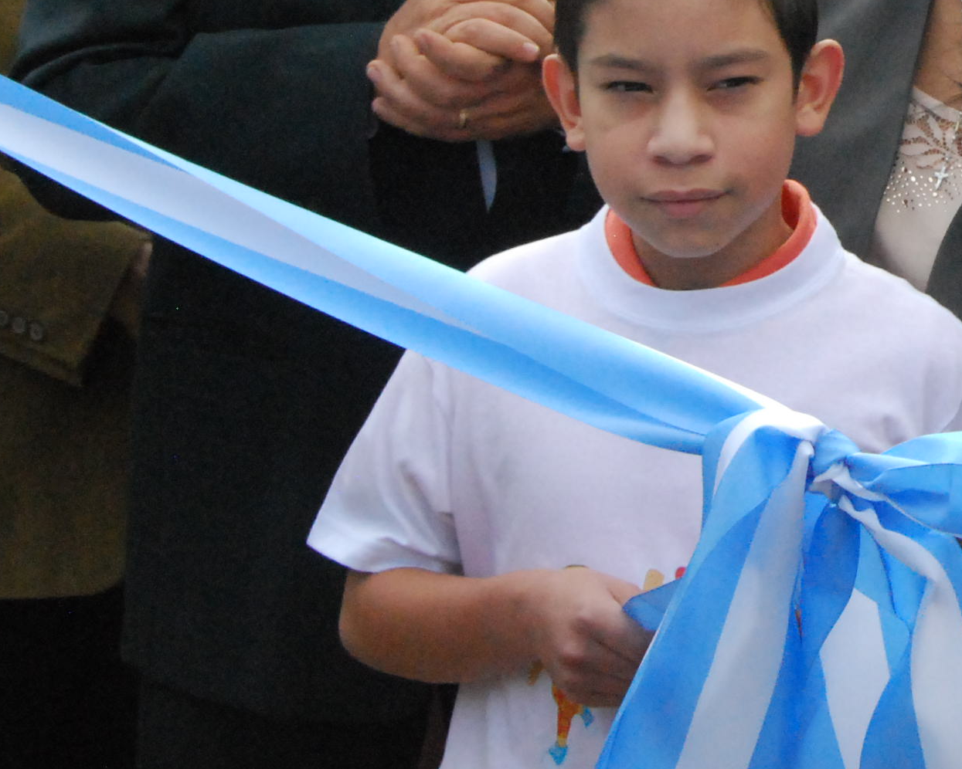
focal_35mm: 114
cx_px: 1004
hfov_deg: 16.4
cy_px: 14
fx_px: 3246
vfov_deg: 13.4
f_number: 13
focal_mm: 26
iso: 1600
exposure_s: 1/640
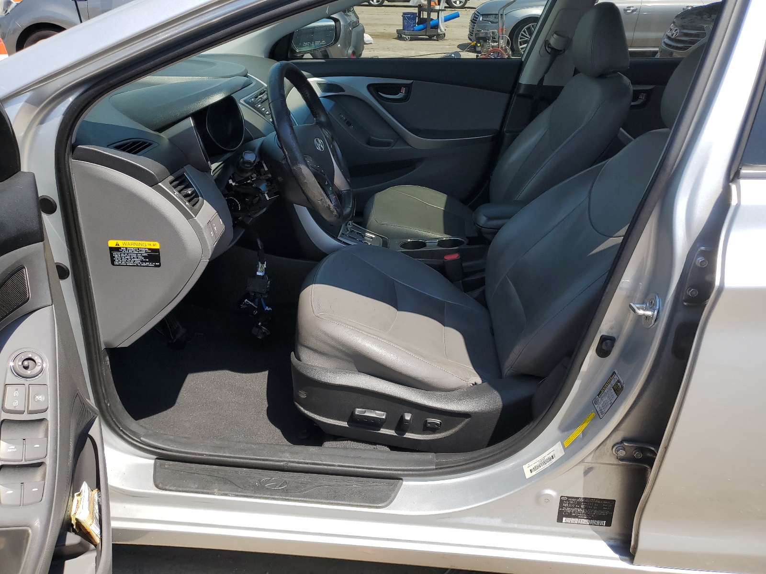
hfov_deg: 67.3
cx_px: 383
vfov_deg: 53.1
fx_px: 575
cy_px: 287
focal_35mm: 26
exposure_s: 1/2000
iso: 50
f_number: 1.5
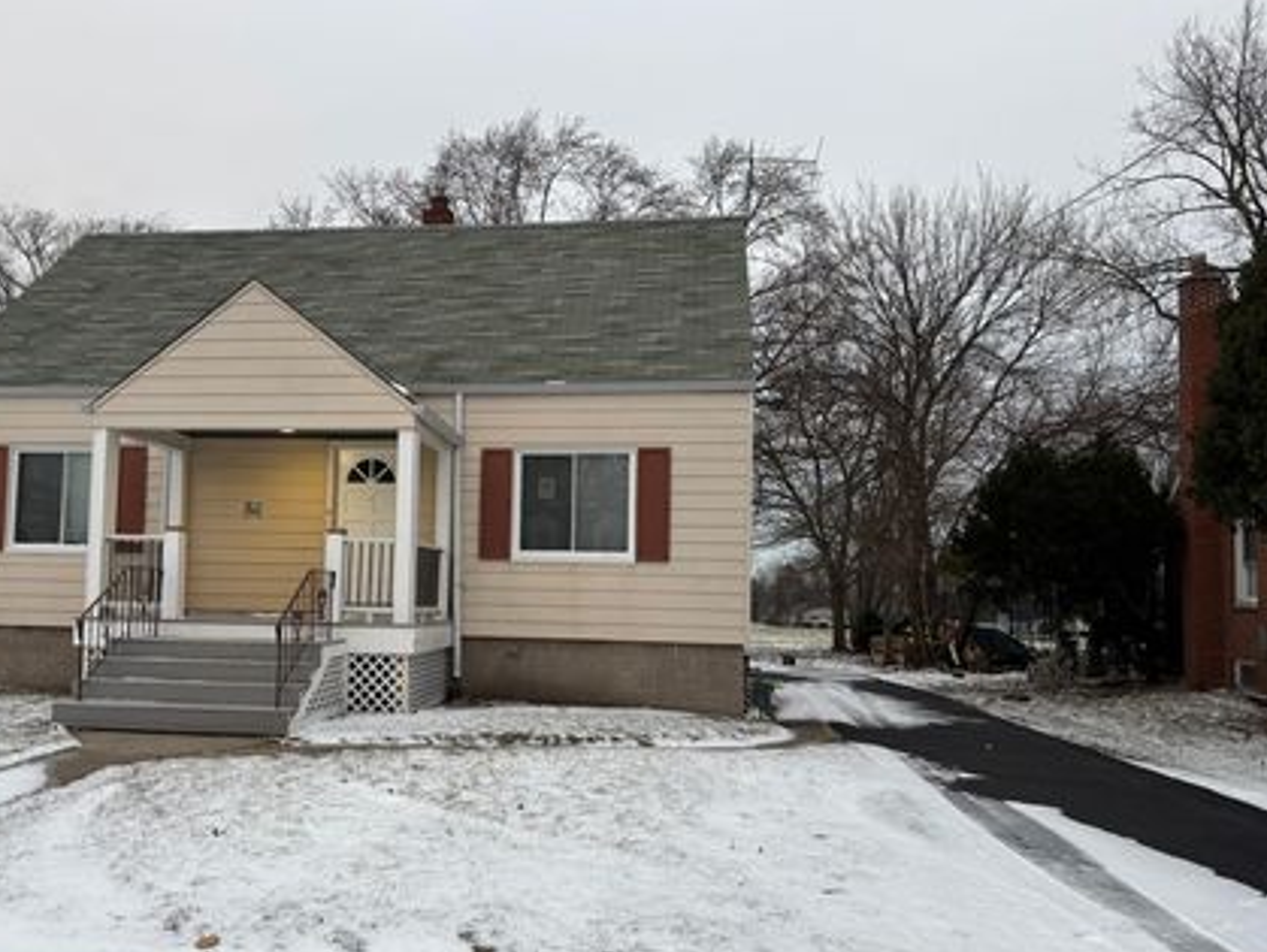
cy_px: 533
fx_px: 1136
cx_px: 523
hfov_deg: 58.0
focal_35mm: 31
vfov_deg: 45.4
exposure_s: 1/120
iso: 64
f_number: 1.6
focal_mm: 5.96
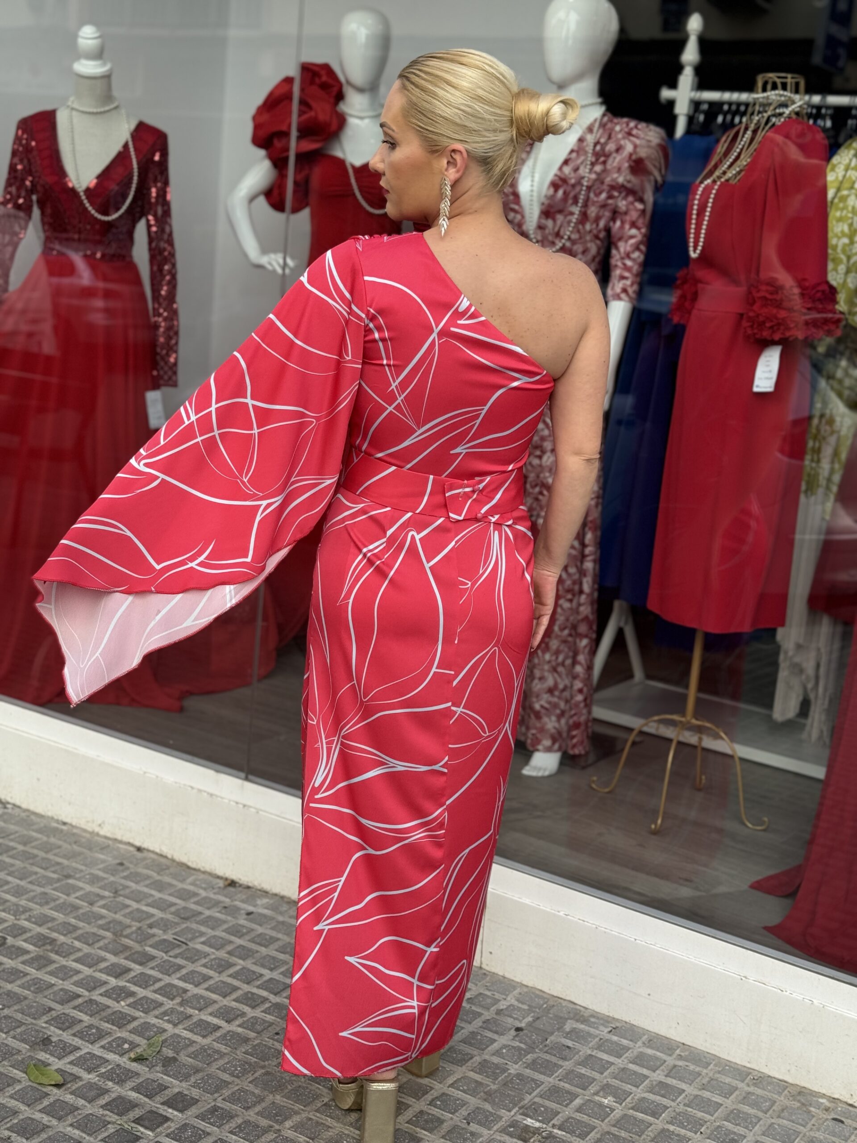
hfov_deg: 30.3
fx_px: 1584
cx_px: 428
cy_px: 572
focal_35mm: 48
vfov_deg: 39.7
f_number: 1.78
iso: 64
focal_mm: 6.86
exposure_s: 1/913
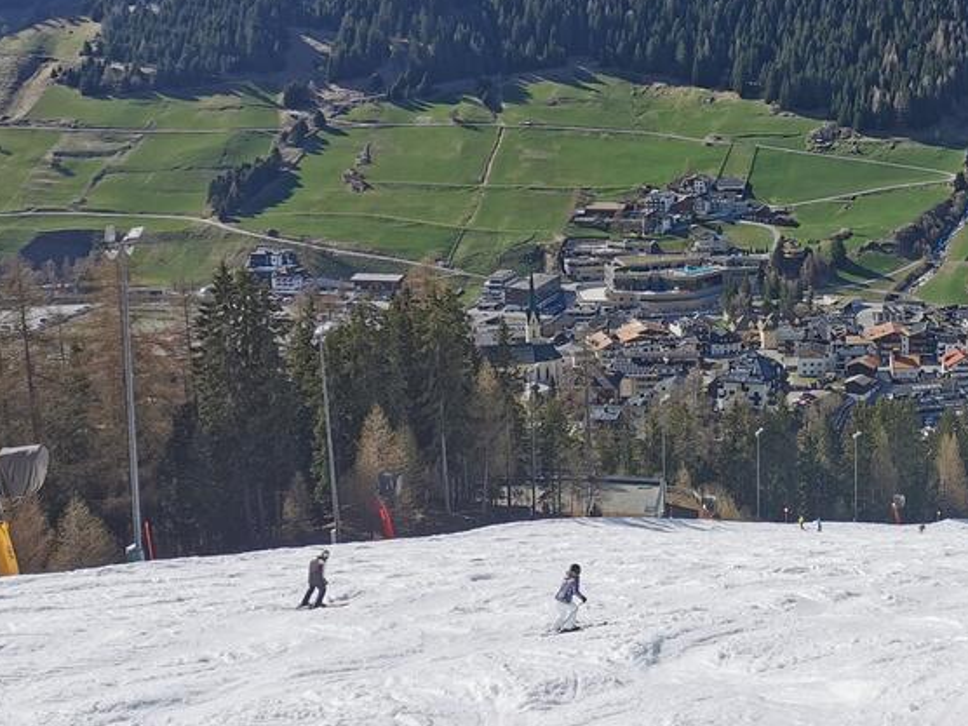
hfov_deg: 36.3
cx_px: 830
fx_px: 1398
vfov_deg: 28.7
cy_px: 187
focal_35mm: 50
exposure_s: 1/4878
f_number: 1.8
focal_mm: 5.58
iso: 50
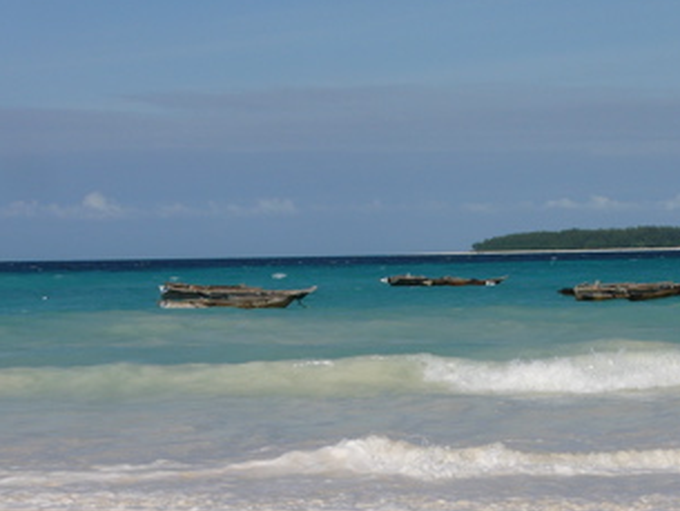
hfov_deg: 17.4
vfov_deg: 13.1
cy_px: 369
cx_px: 339
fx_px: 2221
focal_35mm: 113
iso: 50
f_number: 5.6
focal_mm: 11.5
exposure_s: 1/800
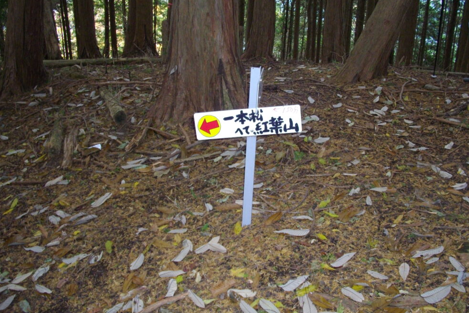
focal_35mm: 40
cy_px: 135
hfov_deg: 48.5
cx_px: 237
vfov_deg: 33.4
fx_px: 521
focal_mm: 6.2
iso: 212
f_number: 2.8
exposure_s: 1/50
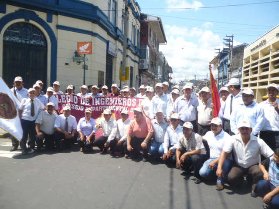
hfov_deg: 63.4
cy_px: 104
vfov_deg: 49.7
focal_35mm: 28
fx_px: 226
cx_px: 140
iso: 100
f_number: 3.1
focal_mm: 5
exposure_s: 1/640
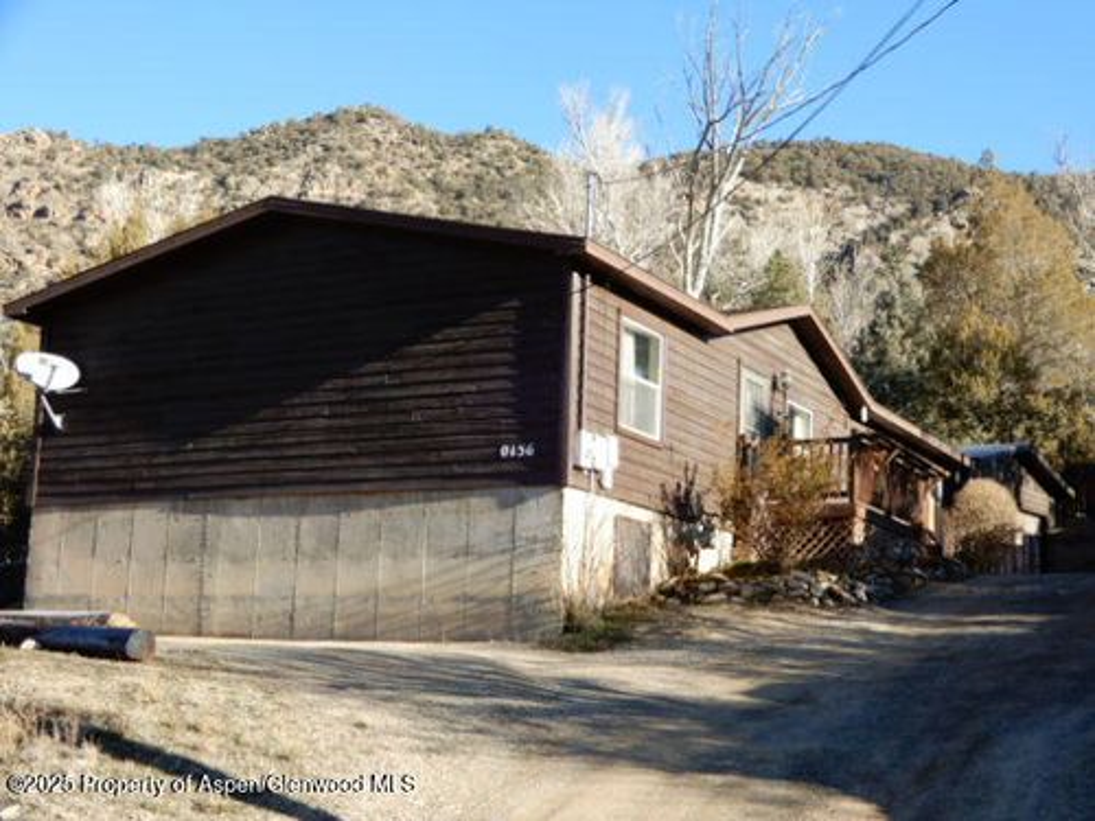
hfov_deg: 38.2
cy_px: 410
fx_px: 1582
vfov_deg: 29.1
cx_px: 548
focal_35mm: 50
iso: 80
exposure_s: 1/200
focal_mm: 8.9
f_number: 4
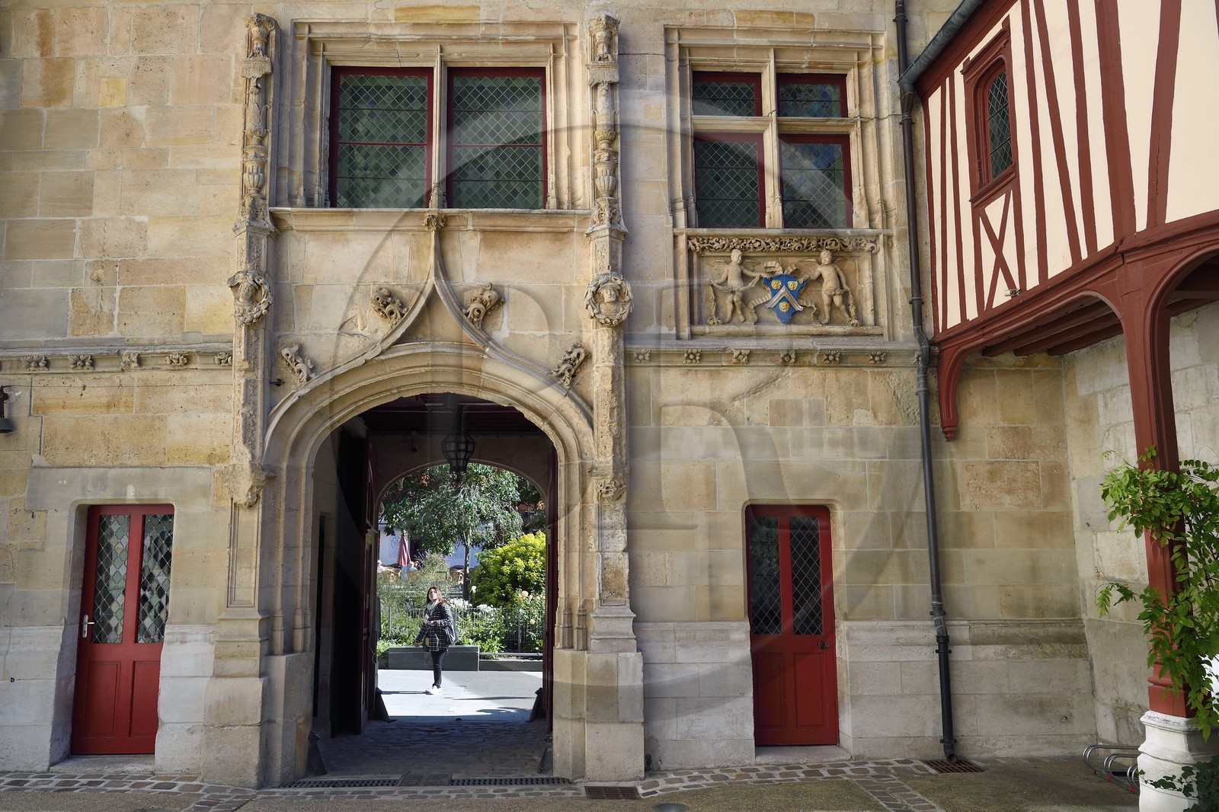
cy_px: 406
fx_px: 1016
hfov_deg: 61.9
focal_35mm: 30
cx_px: 610
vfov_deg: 43.6
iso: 200
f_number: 10
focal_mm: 30
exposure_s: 1/200
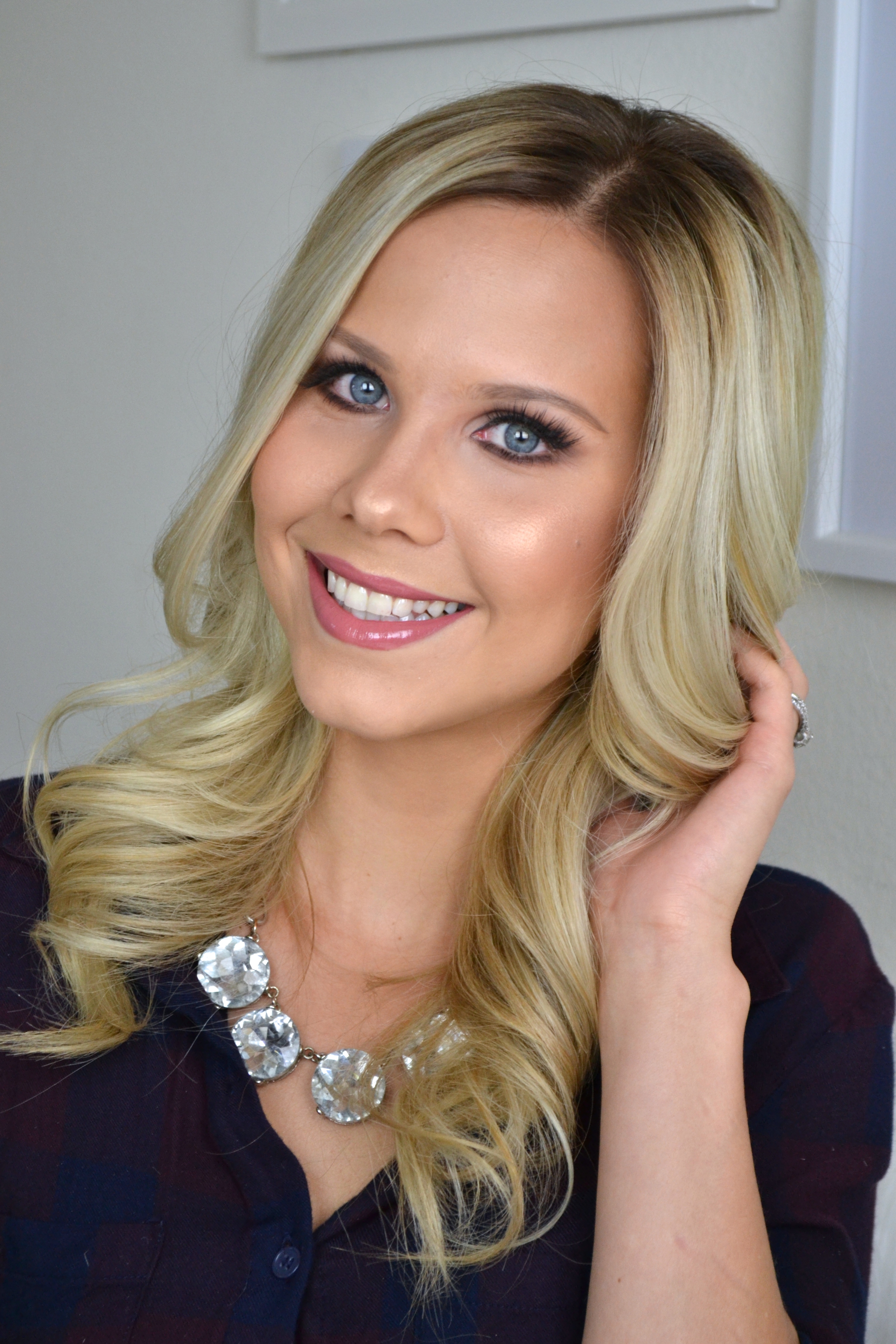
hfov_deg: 16.6
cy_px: 672
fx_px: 3080
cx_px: 448
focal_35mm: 82
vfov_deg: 24.6
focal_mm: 55
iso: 800
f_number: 5.6
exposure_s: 1/125
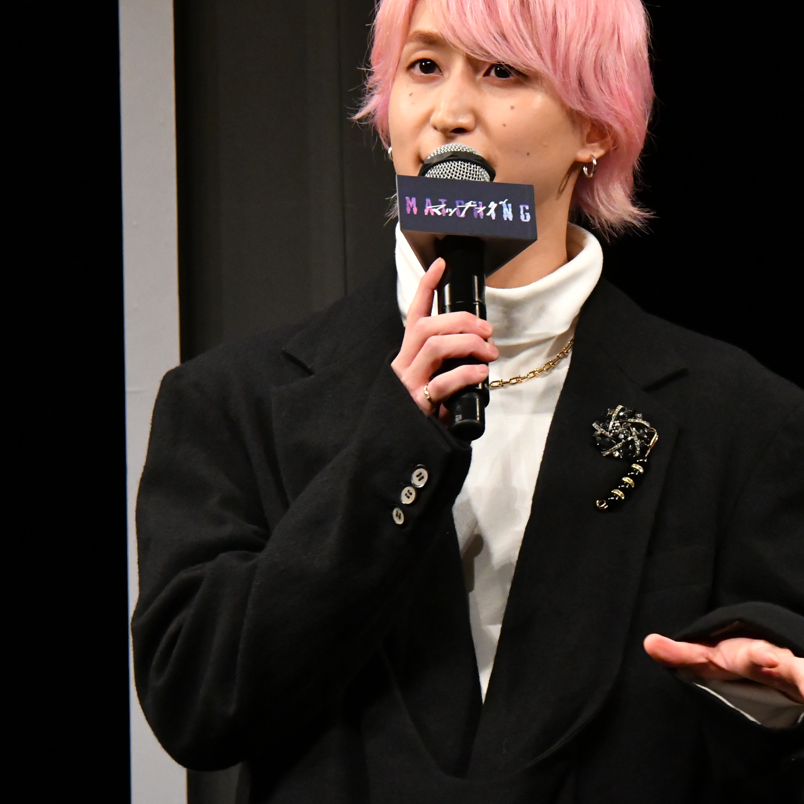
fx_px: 6327
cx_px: 513
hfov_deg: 7.3
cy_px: 335
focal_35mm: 241
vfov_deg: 7.3
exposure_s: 1/320
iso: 5000
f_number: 9
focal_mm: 105
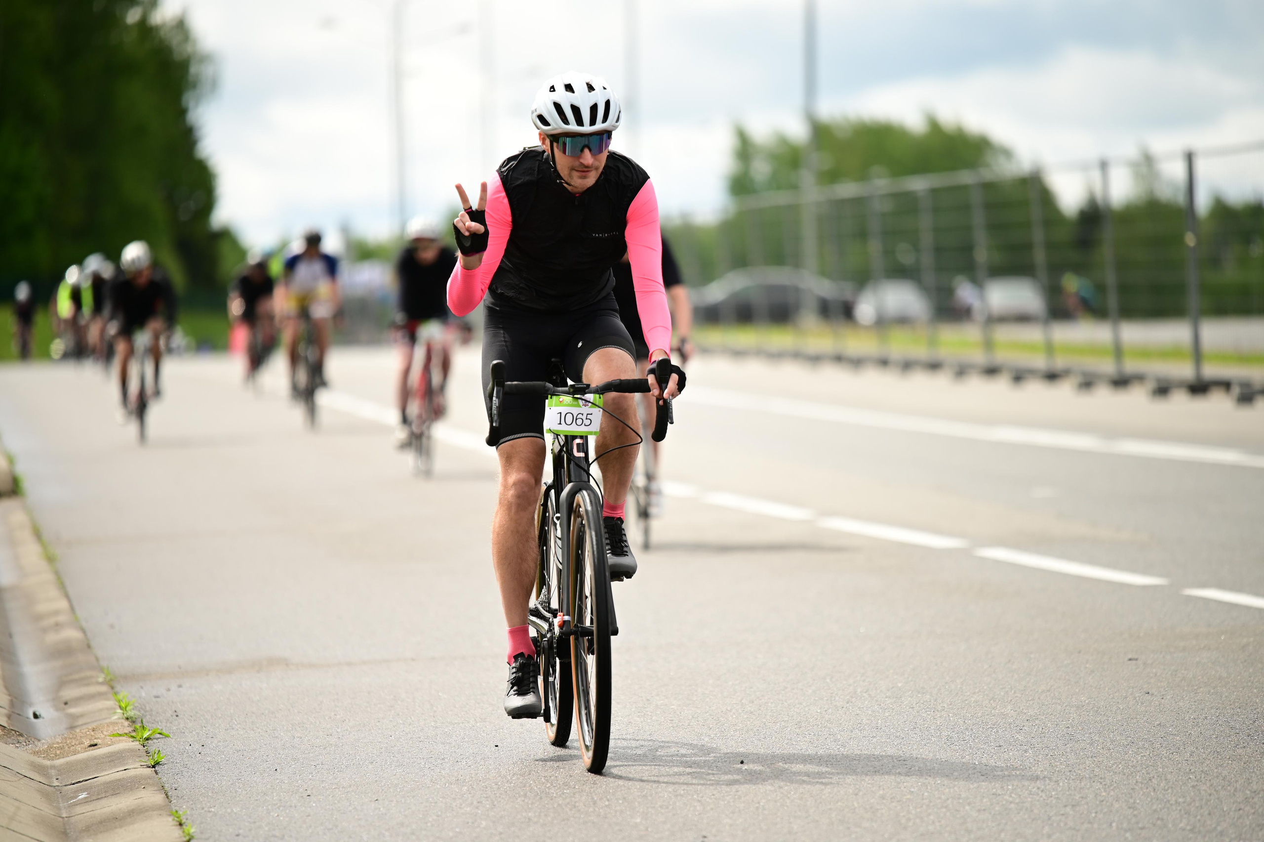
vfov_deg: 6.9
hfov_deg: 10.3
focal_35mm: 200
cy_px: 421
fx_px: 7018
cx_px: 632
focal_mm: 200
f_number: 2.8
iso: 200
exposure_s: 1/1600
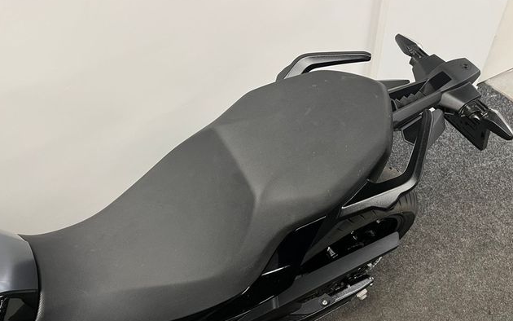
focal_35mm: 28
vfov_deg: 44.5
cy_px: 177
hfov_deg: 66.5
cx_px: 253
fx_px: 392
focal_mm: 5.1
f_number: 1.6
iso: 125
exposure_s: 1/50
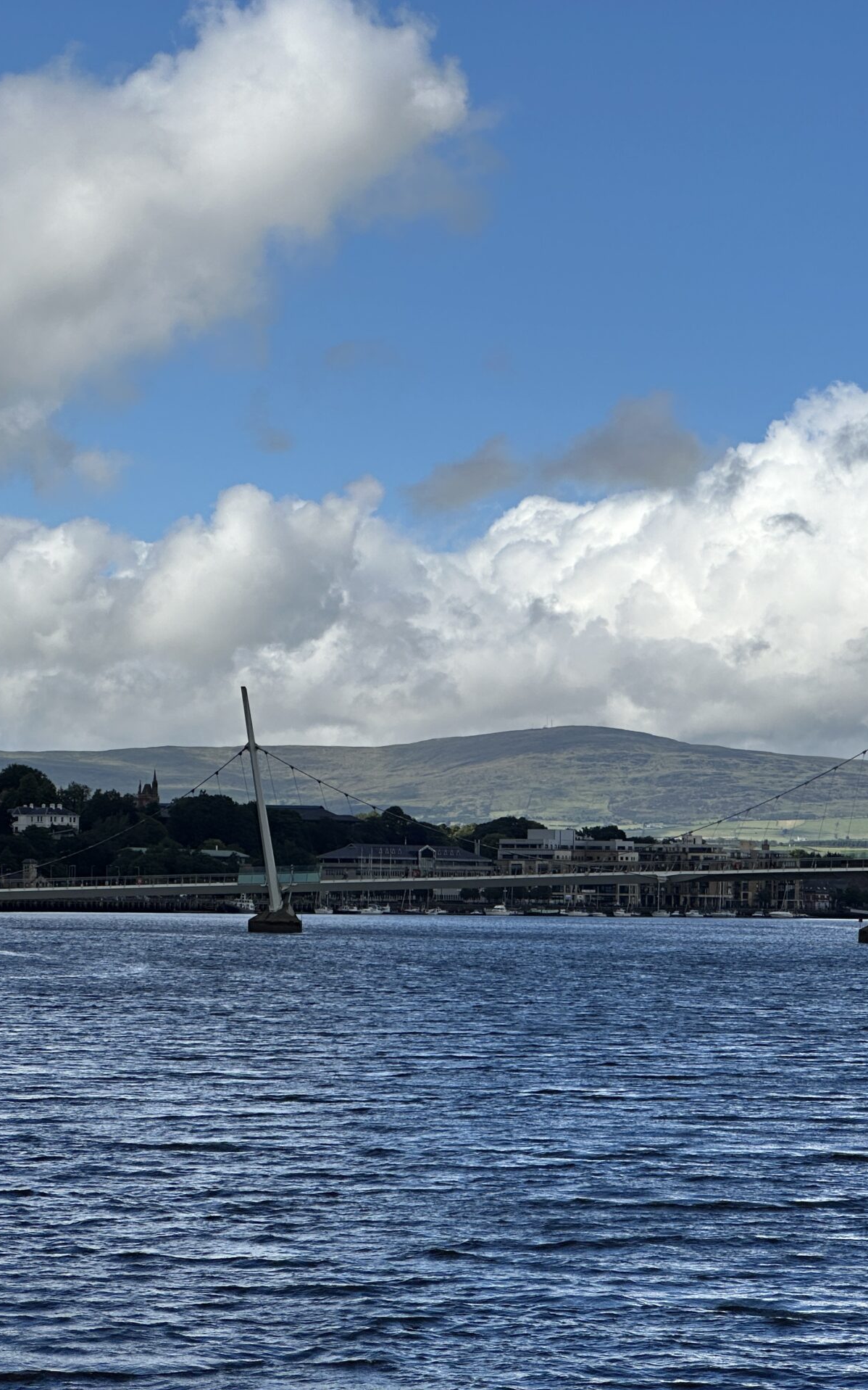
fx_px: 4126
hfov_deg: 12.0
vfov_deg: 19.1
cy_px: 695
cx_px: 482
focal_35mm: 109
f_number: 2.8
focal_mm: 9
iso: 32
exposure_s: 1/1340
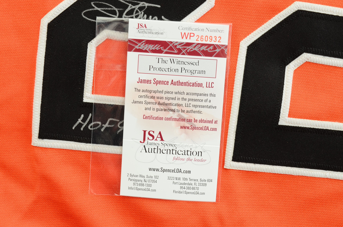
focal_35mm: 57
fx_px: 542
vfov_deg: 23.7
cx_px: 172
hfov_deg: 35.1
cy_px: 114
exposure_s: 1/60
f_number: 11
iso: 320
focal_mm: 38
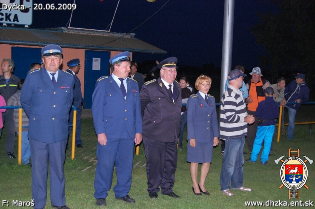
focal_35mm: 48
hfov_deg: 41.1
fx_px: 420
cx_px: 158
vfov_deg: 28.0
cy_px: 104
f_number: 4.5
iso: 1250
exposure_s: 1/60
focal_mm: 32
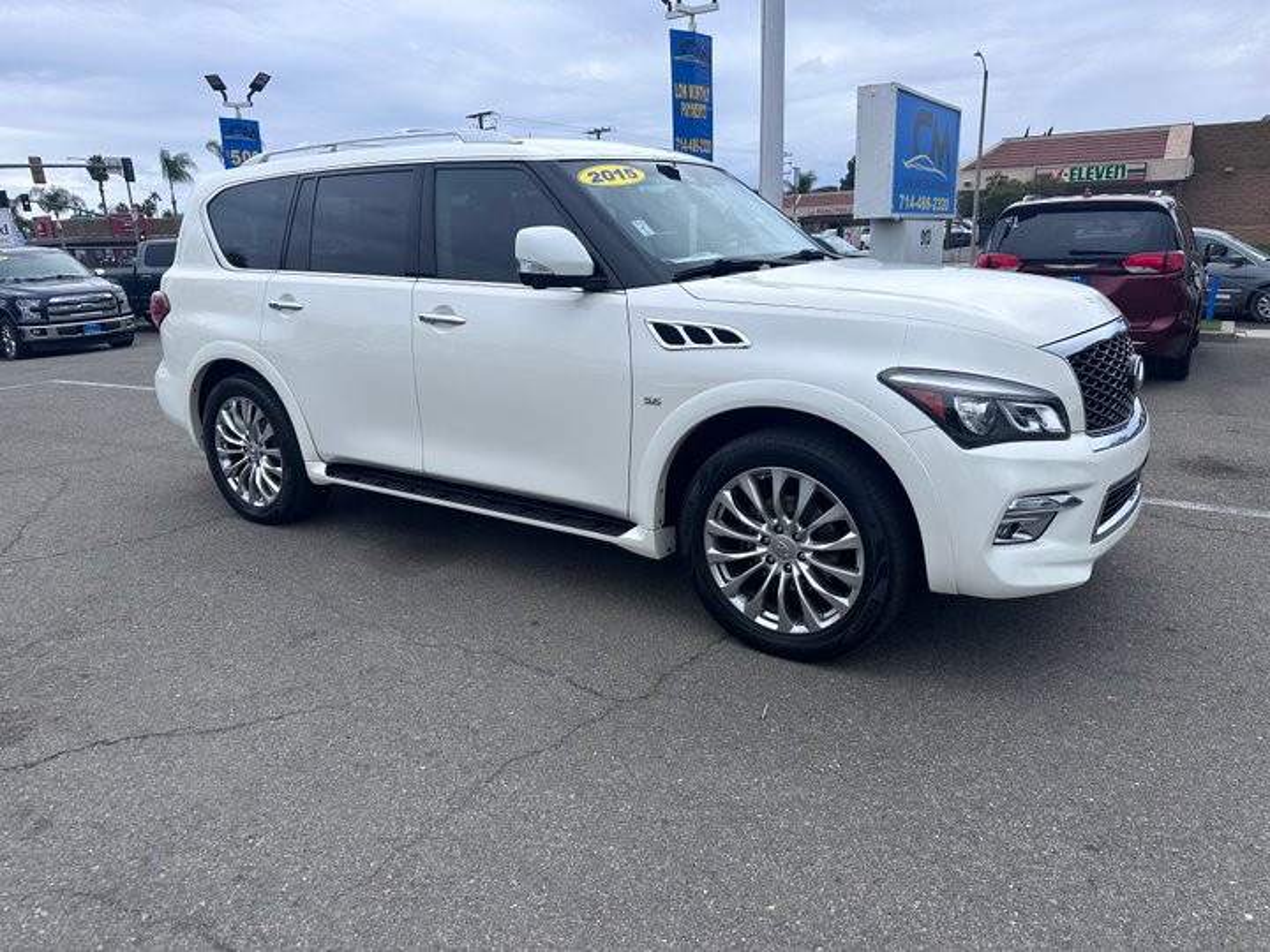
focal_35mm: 24
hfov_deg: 71.6
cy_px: 476
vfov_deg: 56.8
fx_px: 881
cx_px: 635
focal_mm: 6.86
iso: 80
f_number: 1.78
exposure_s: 1/1374
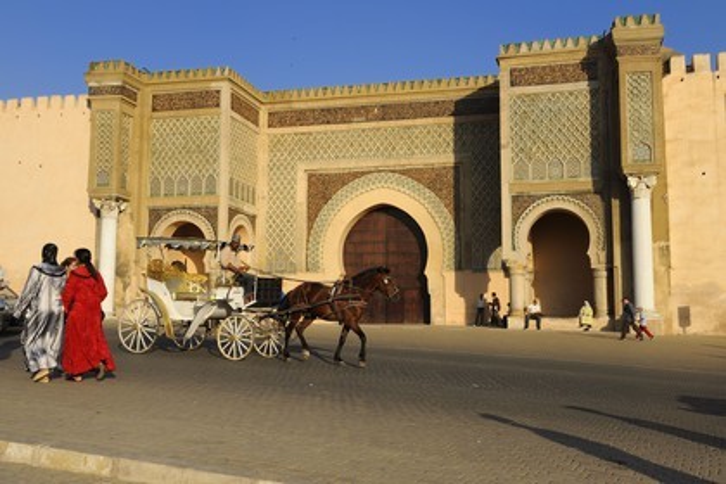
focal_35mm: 36
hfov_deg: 53.1
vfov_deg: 36.9
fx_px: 726
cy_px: 242
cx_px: 363
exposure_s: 1/160
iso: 200
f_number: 14
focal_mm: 36
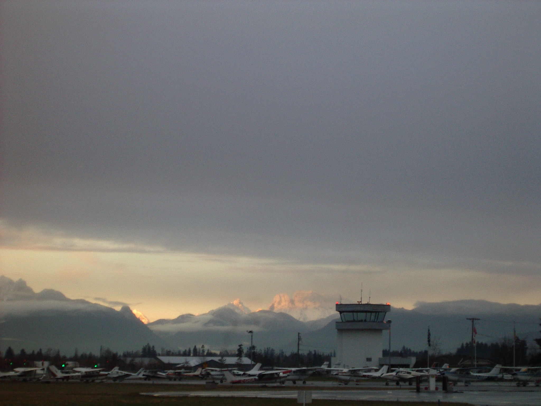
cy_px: 203
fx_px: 1782
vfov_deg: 13.0
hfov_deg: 17.3
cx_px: 270
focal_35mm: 114
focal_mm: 17.4
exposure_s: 1/60
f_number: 5
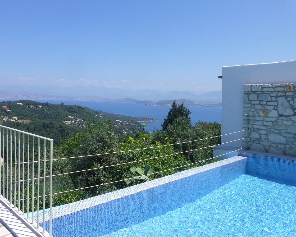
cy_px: 101
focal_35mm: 30
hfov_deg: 58.0
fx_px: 263
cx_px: 110
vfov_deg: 48.4
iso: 100
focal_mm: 4.3
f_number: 4
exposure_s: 1/1000
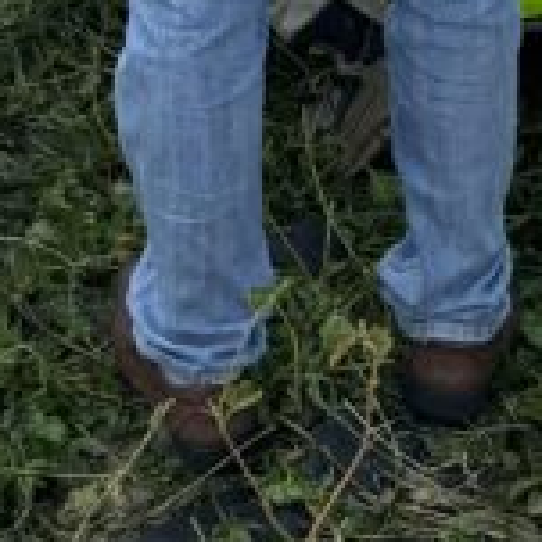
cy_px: -815
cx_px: 377
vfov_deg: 10.3
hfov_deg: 12.1
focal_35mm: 144
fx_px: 2551
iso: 80
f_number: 1.78
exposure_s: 1/2959
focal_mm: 6.86
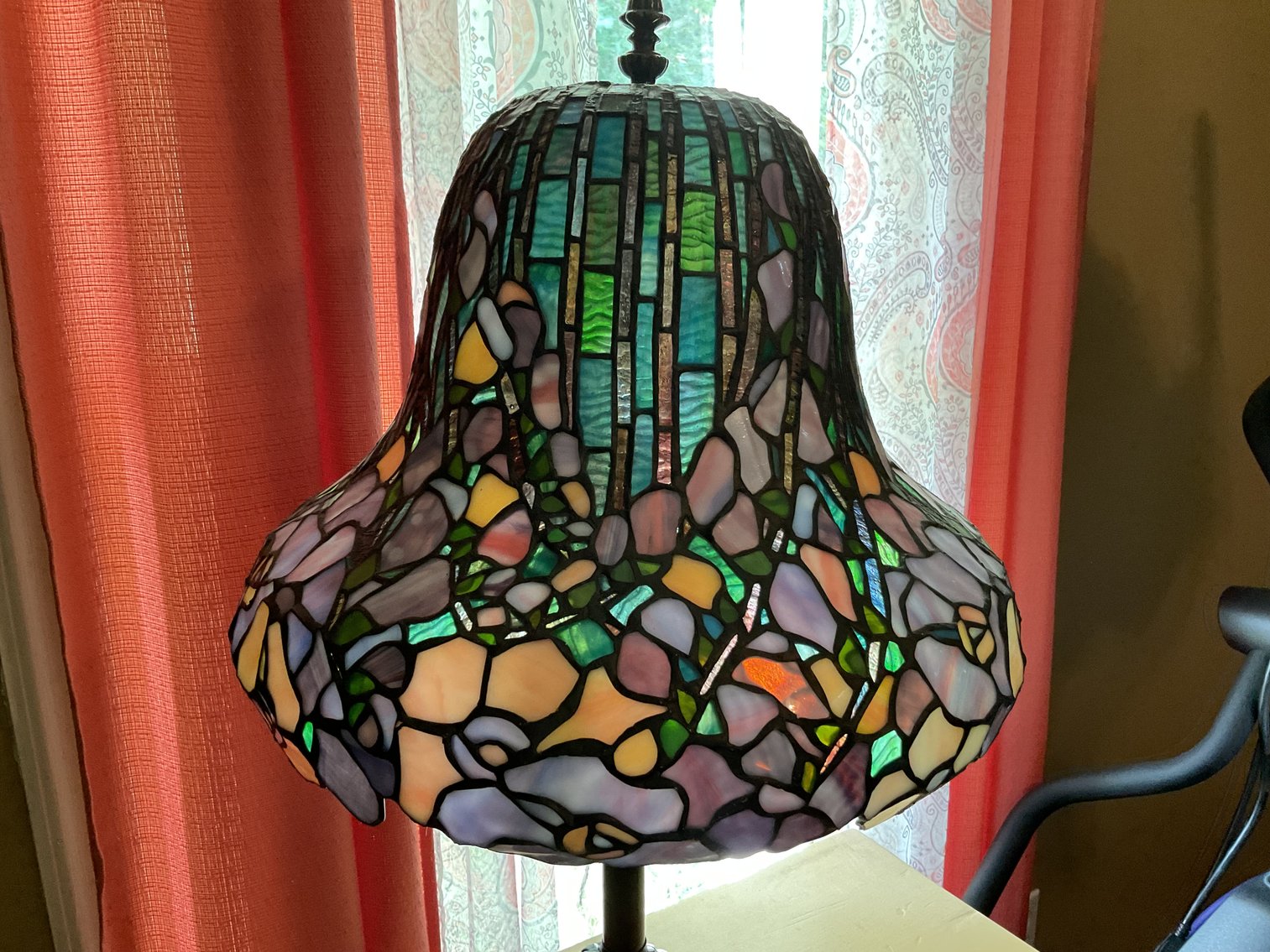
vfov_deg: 48.2
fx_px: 1064
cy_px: 476
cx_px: 635
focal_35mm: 29
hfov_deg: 61.7
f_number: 1.8
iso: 160
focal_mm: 3
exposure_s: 1/60
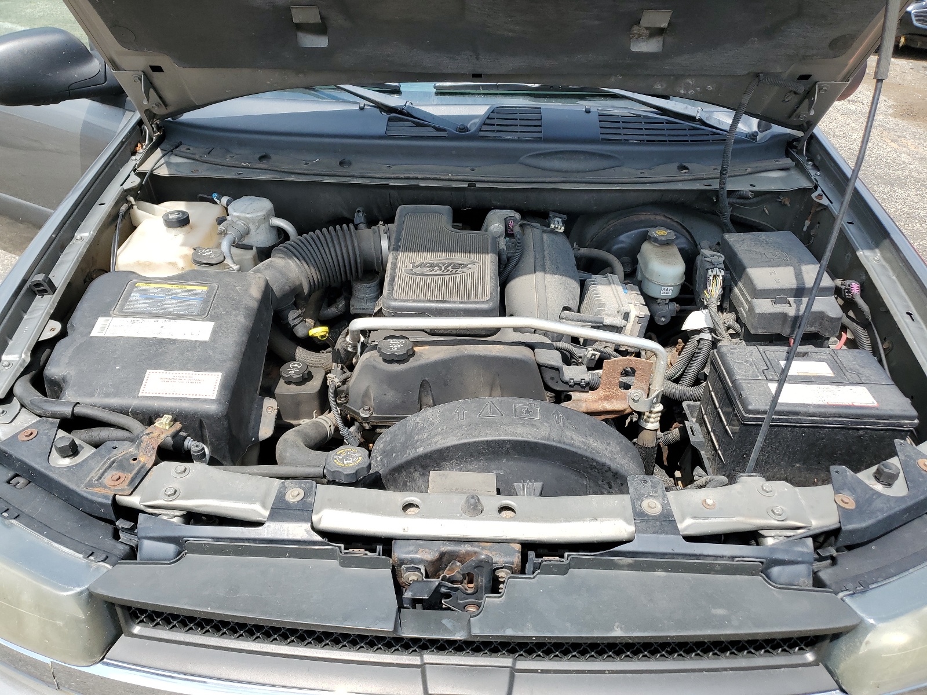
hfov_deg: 67.3
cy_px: 348
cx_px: 464
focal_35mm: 26
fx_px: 696
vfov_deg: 53.1
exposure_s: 1/2000
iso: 50
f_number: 1.5
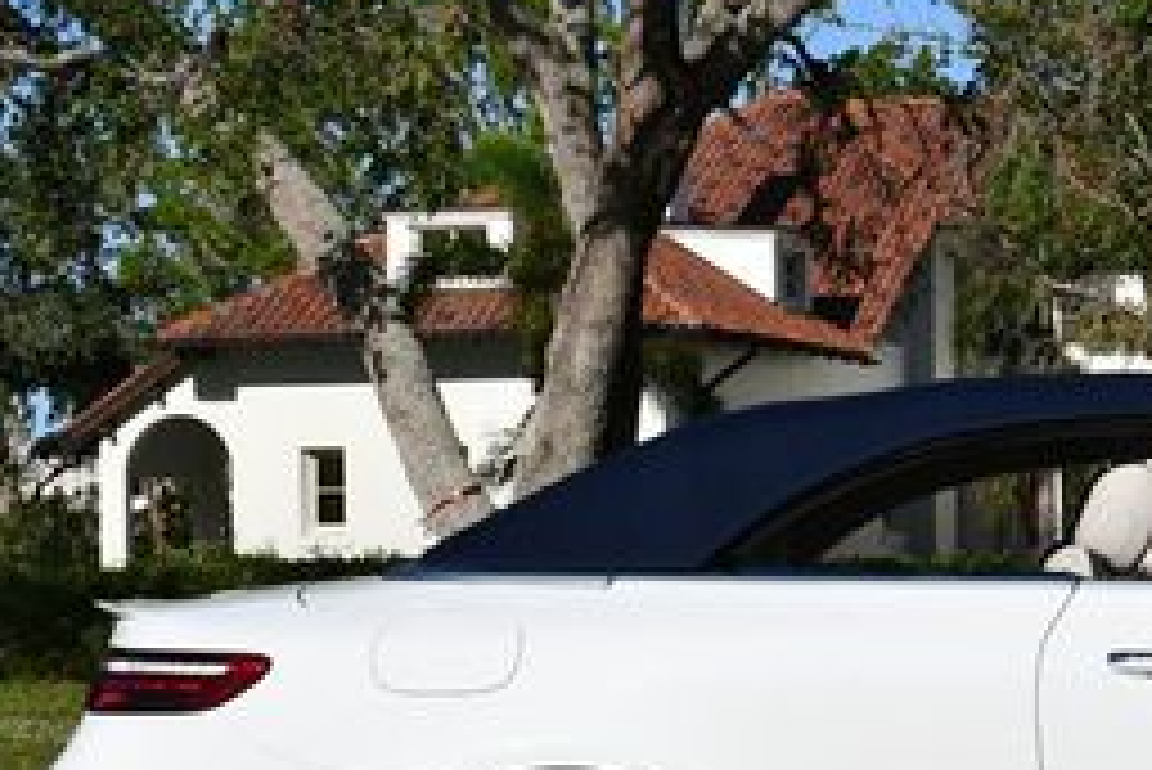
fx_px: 3682
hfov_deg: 17.2
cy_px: 392
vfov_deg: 11.9
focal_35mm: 115
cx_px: 1292
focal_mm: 23
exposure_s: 1/400
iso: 100
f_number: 10
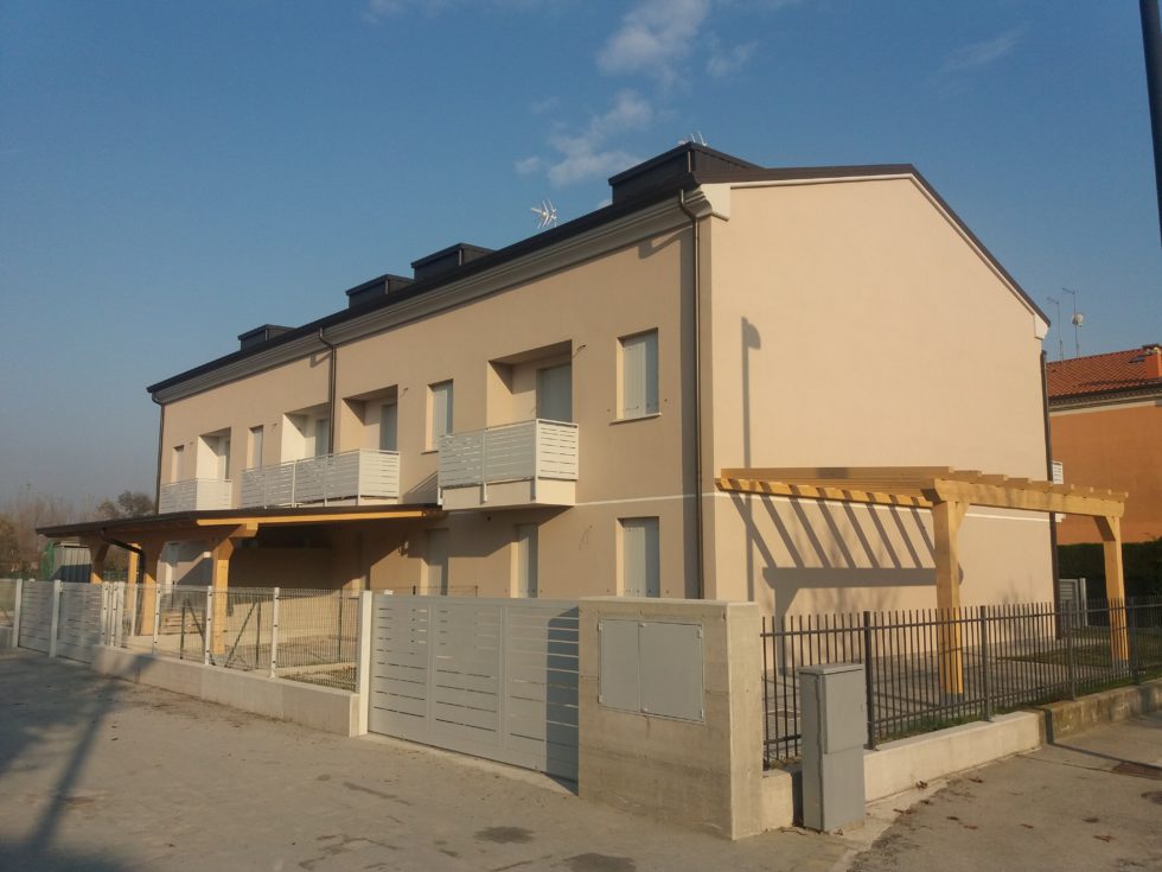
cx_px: 581
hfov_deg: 63.4
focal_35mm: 28
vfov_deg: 49.7
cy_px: 436
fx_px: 940
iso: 64
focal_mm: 3.7
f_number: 1.9
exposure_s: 1/2178
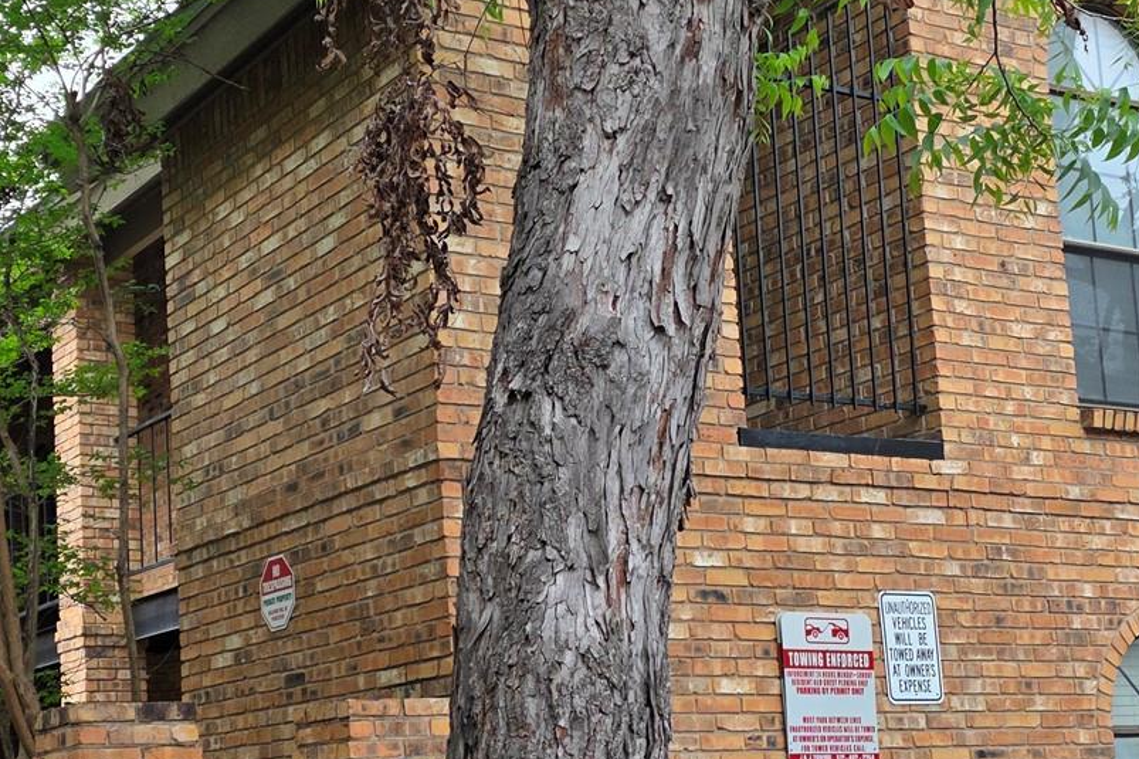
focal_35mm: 61
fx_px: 1929
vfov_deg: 22.1
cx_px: 362
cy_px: 552
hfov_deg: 32.6
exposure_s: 1/180
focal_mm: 6.25
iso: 40
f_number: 1.7
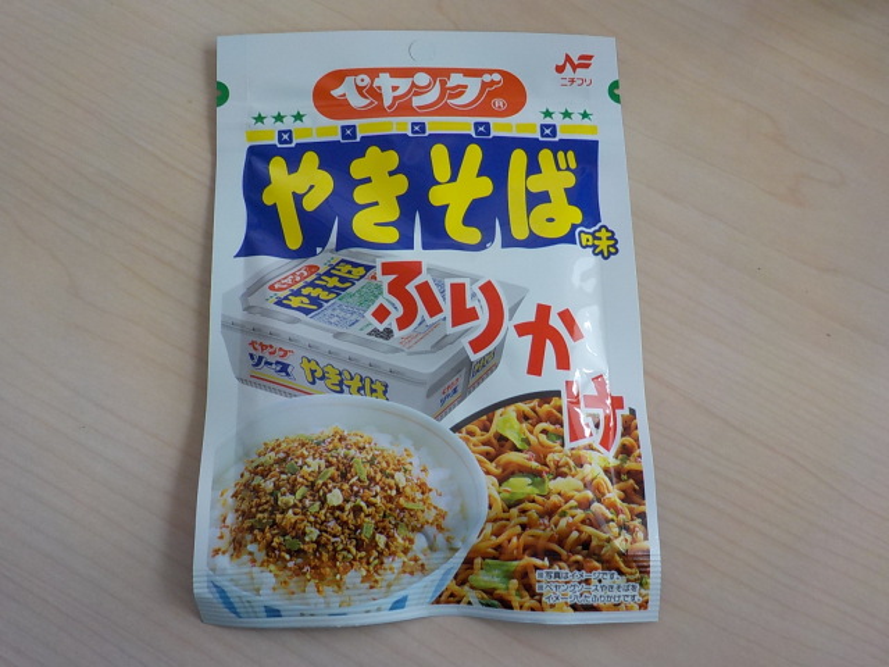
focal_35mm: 30
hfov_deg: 60.0
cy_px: 334
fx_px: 770
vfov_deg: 46.8
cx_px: 444
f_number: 3.3
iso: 125
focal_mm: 4.1
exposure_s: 1/40
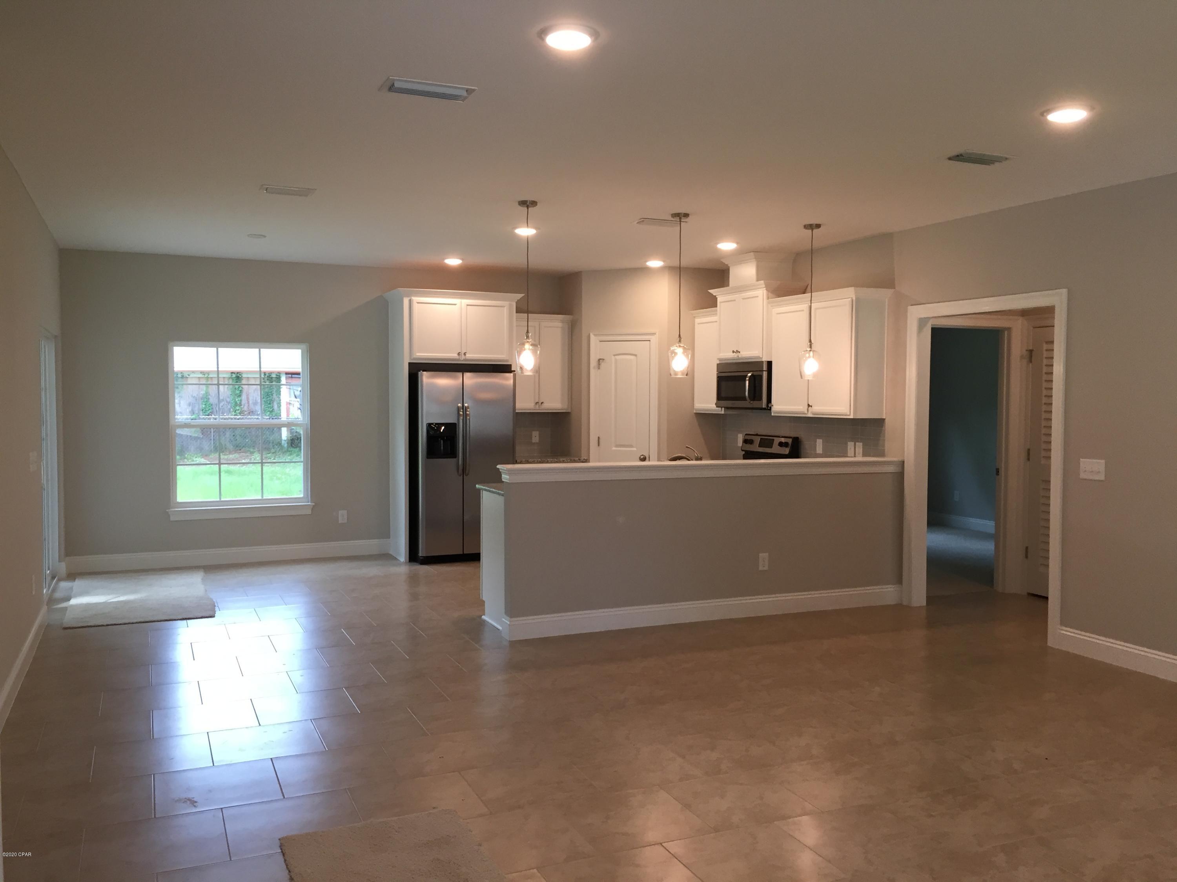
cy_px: 441
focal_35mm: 29
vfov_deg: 48.2
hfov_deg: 61.7
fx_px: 986
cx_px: 588
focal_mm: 4.15
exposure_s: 1/30
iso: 32
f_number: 2.2
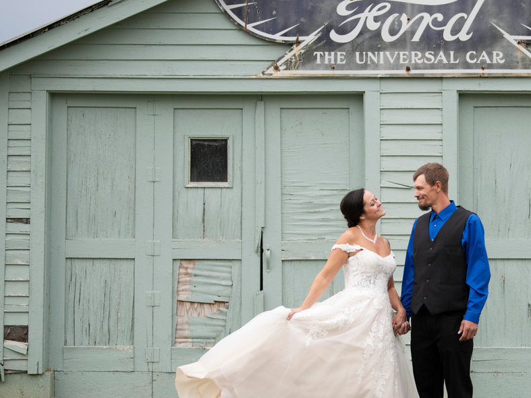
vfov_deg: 13.3
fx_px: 1702
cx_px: 405
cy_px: 186
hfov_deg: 17.6
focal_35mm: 111
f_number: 2.8
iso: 800
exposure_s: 1/4000
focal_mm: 70
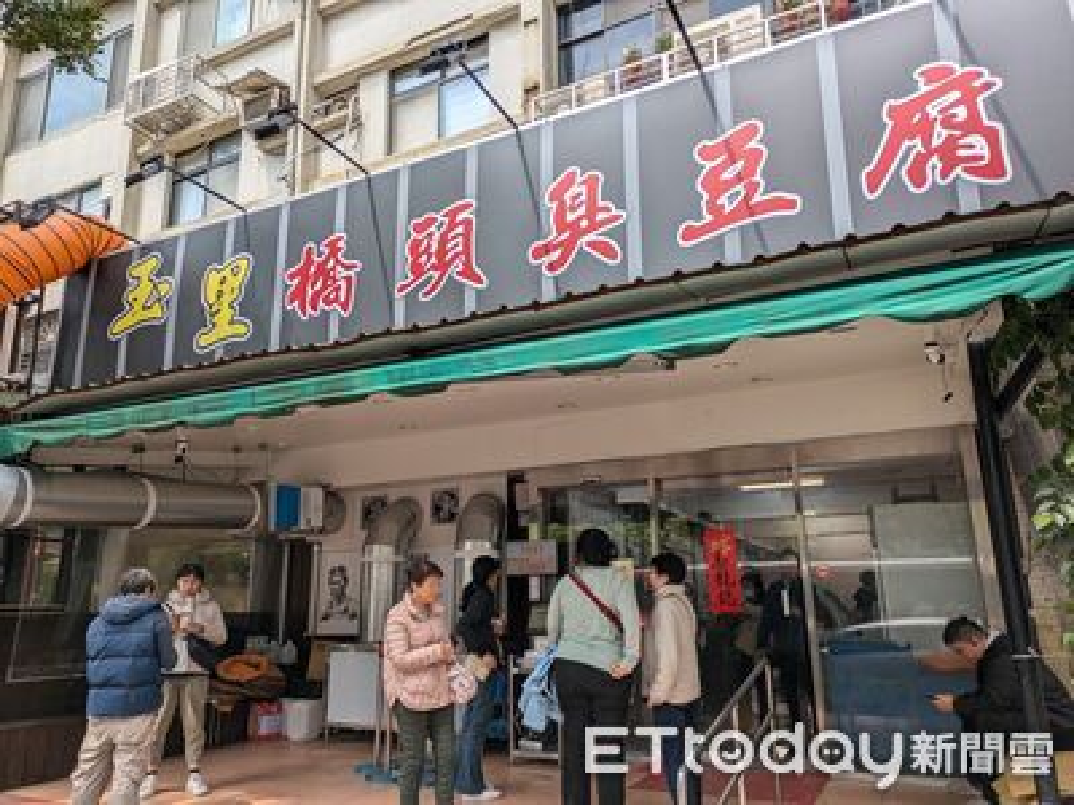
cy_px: 402
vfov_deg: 54.9
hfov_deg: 69.4
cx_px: 537
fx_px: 776
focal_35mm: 25
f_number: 1.89
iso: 35
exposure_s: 1/1110
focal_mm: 5.43
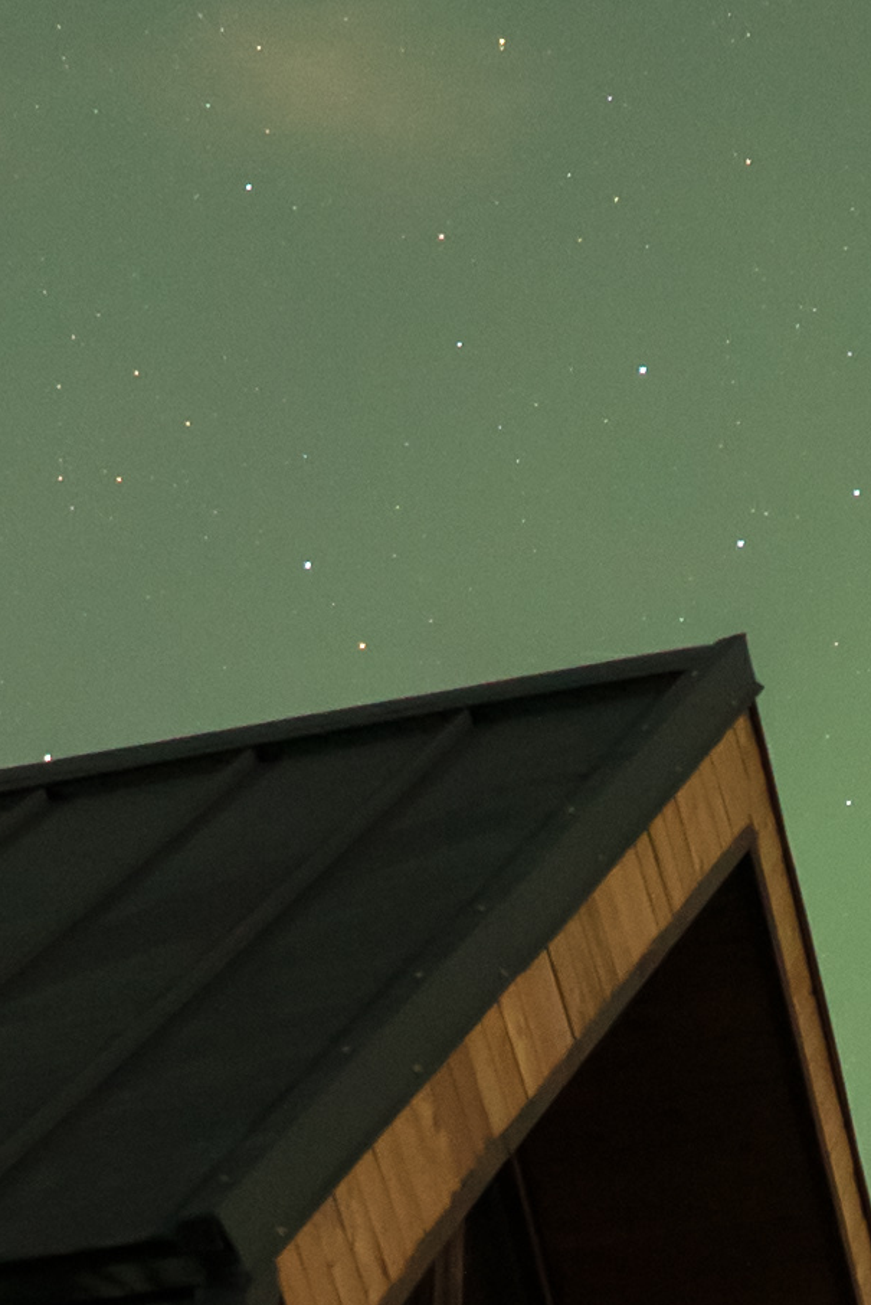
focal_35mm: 131
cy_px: 1406
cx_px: 731
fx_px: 4748
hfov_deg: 10.4
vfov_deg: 15.3
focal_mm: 28
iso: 5000
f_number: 2
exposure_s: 2
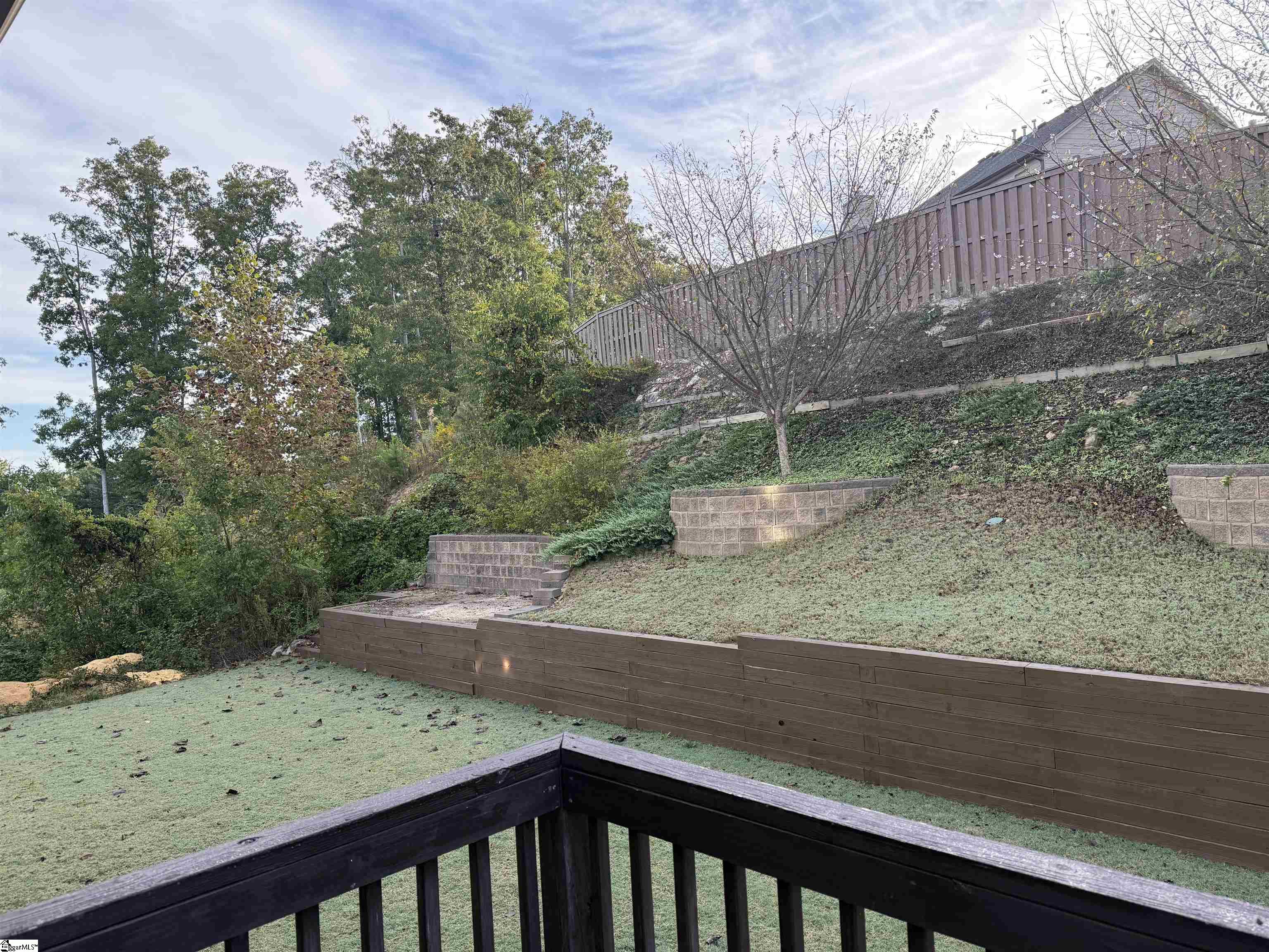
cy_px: 476
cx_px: 634
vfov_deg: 56.8
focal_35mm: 24
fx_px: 880
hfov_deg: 71.6
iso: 100
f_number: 1.78
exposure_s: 1/665
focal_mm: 6.76
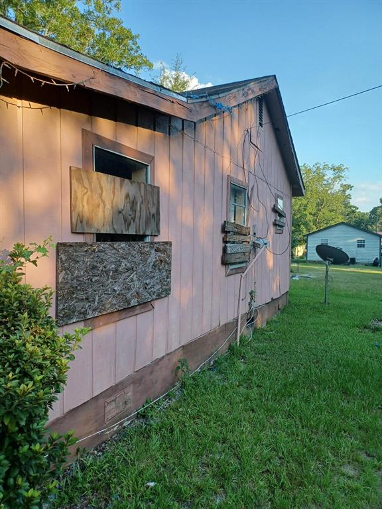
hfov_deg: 54.9
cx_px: 191
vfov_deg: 69.4
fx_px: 368
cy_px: 254
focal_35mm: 25
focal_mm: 4.6
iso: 32
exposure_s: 1/130
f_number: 1.8
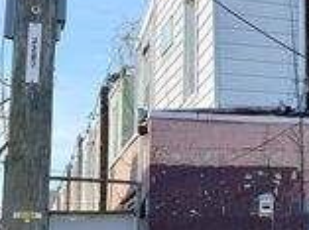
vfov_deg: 16.1
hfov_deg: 19.3
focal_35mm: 91
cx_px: 439
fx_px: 810
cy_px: 156
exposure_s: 1/2445
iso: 80
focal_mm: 6.76
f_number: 1.78
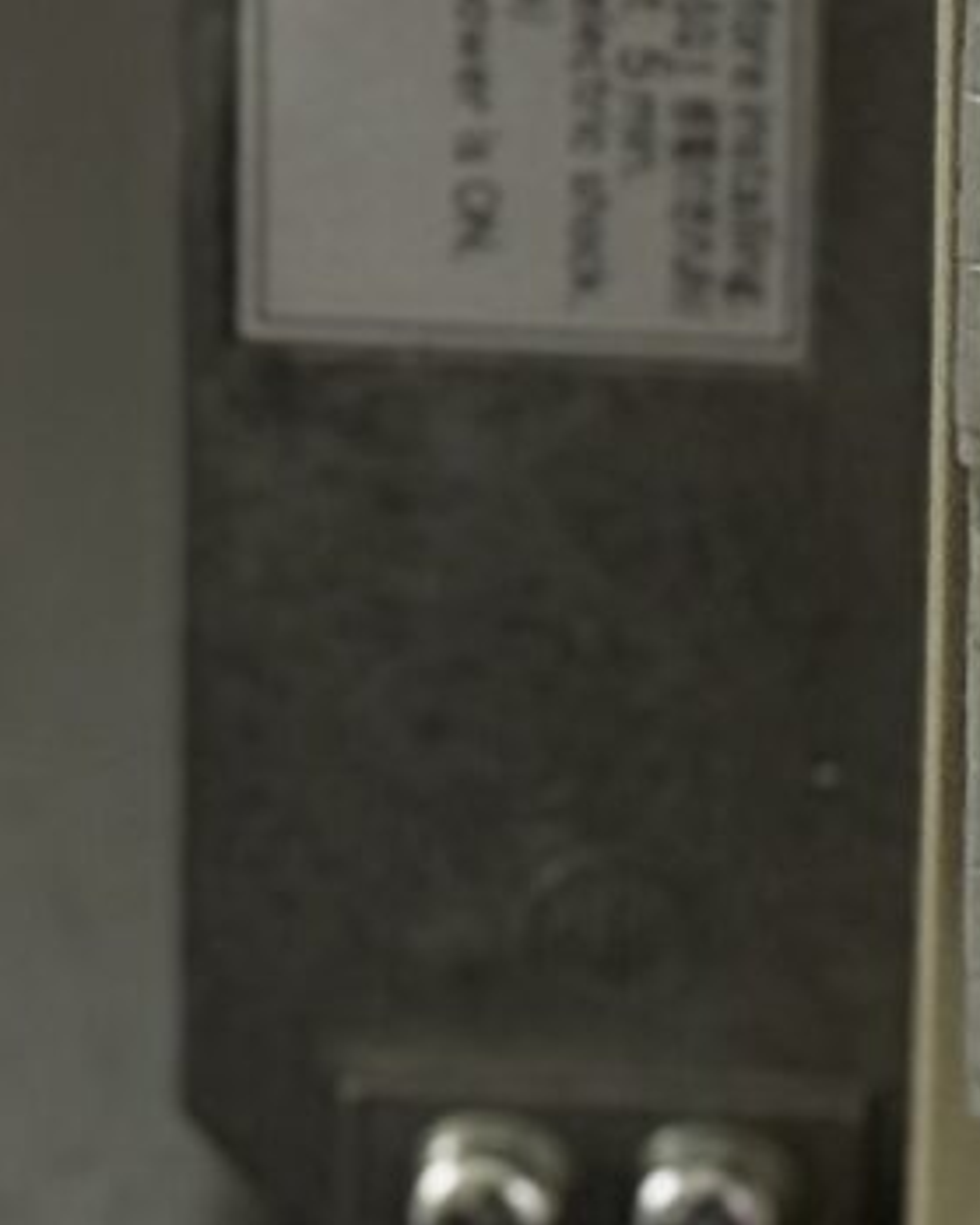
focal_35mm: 344
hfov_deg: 4.5
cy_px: -400
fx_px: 12477
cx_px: 980
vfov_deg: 5.6
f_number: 1.78
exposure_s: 1/33
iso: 250
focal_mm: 6.76
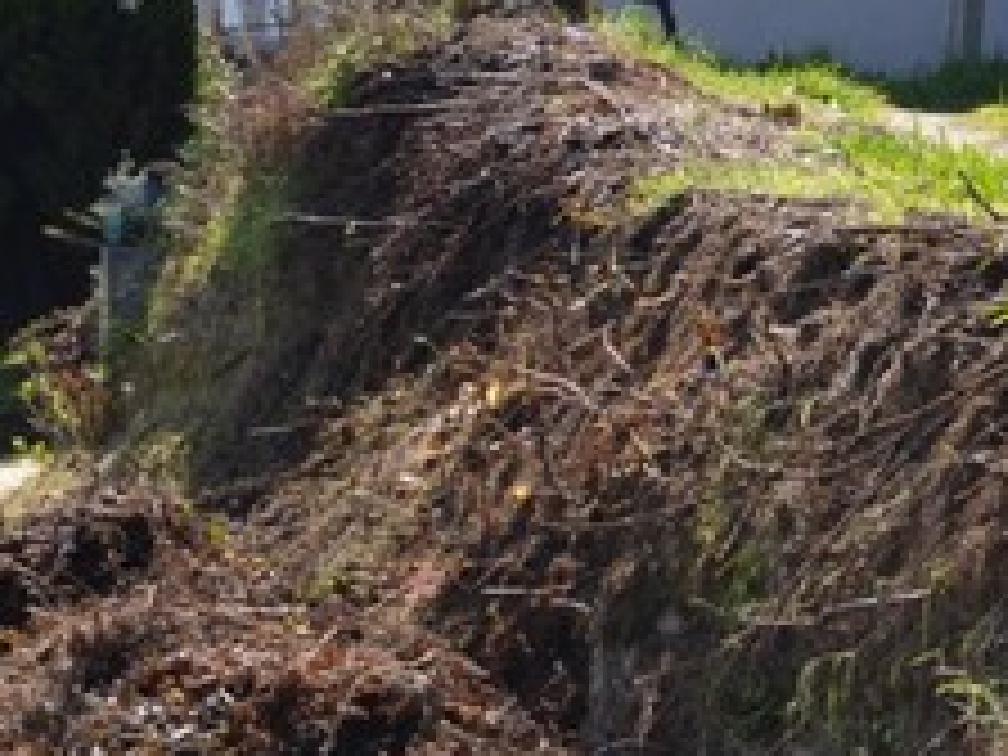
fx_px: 2825
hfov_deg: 20.1
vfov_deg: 15.0
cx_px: 261
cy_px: 774
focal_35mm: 97
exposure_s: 1/200
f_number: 7.1
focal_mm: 26
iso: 100
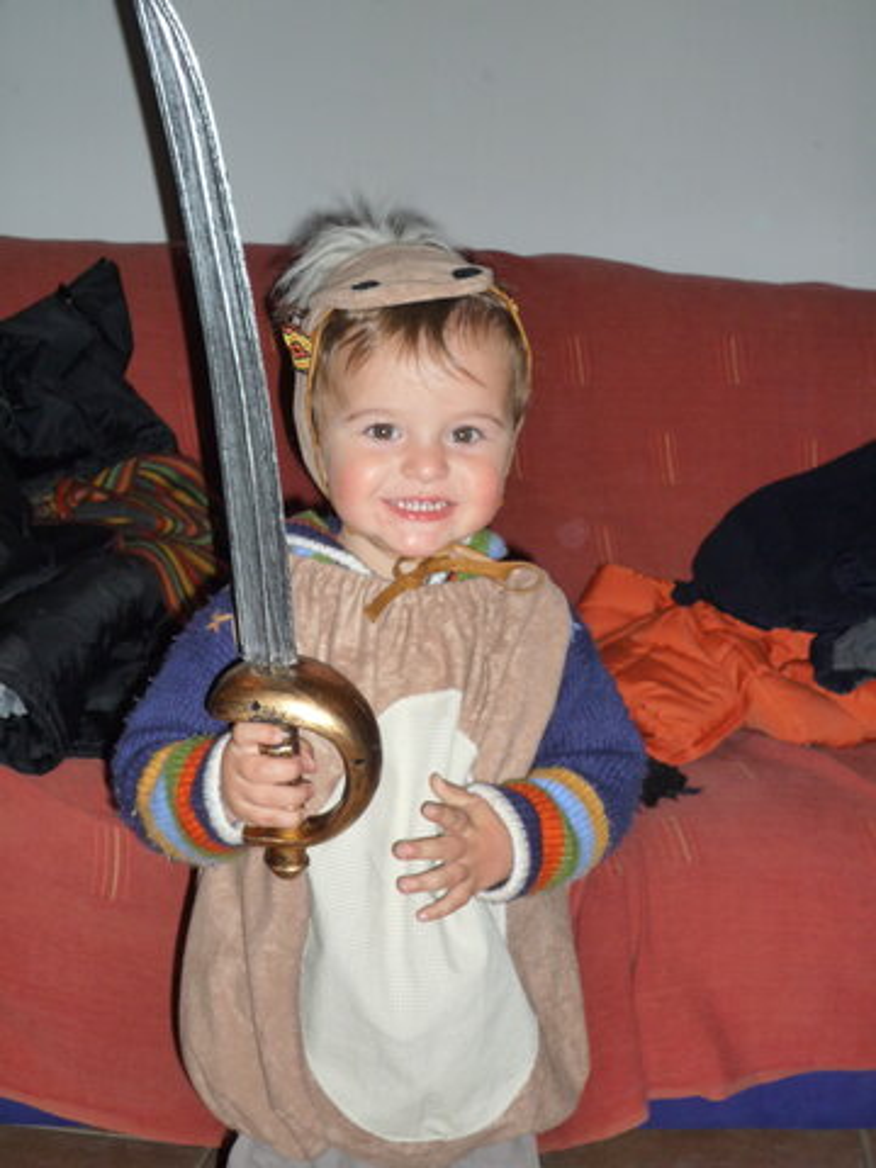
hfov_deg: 27.5
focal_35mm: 53
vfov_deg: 36.2
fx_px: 1788
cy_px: 584
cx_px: 438
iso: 250
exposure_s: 1/125
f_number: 4.3
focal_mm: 9.3
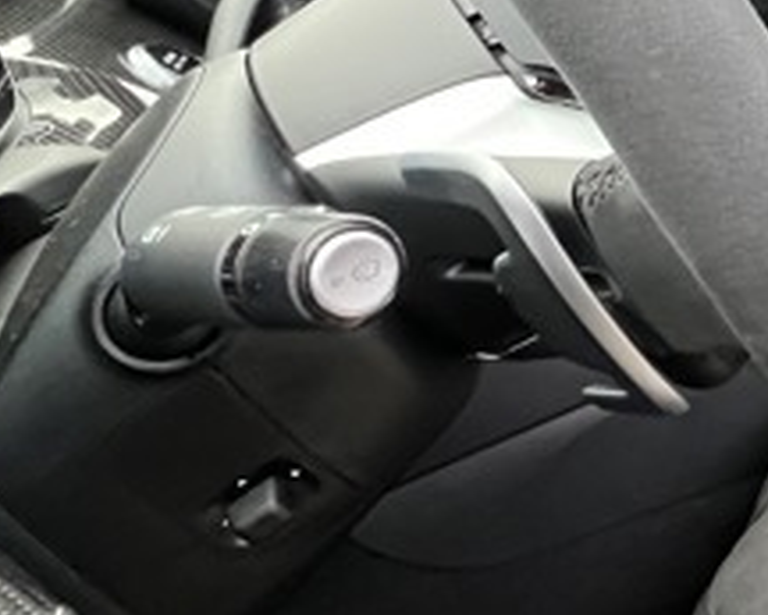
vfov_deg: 30.7
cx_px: 1031
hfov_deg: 30.1
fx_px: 1069
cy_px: 68
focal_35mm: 47
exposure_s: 1/60
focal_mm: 1.57
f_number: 1.8
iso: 640
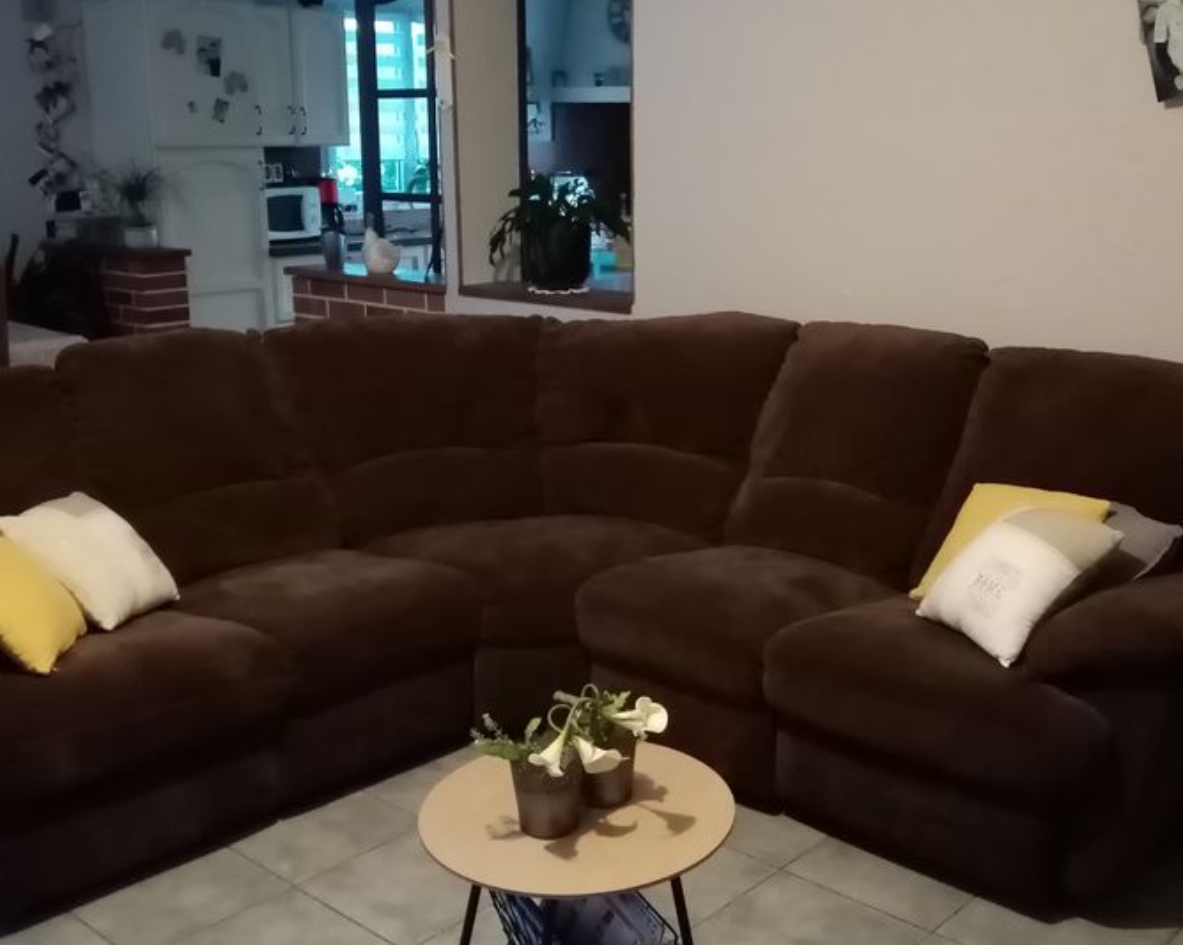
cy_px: 425
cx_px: 622
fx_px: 1330
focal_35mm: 38
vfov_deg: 39.1
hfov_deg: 47.9
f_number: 1.8
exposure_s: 1/20
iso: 1463
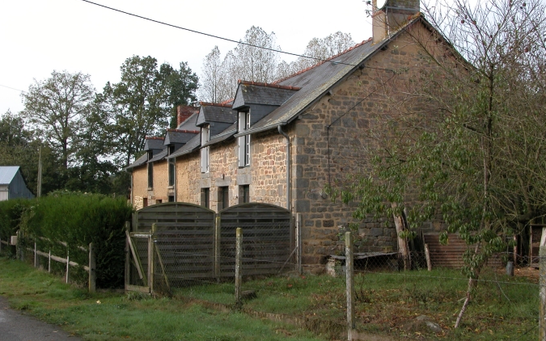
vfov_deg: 28.6
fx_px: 670
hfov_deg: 44.4
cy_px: 165
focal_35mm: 45
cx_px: 274
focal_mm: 10.7
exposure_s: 1/219
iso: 100
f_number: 5.2
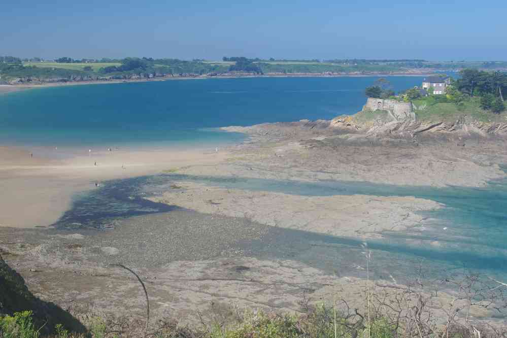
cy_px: 169
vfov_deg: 31.9
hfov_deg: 46.4
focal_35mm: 42
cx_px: 254
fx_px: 591
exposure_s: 1/60
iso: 200
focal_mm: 28
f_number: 11
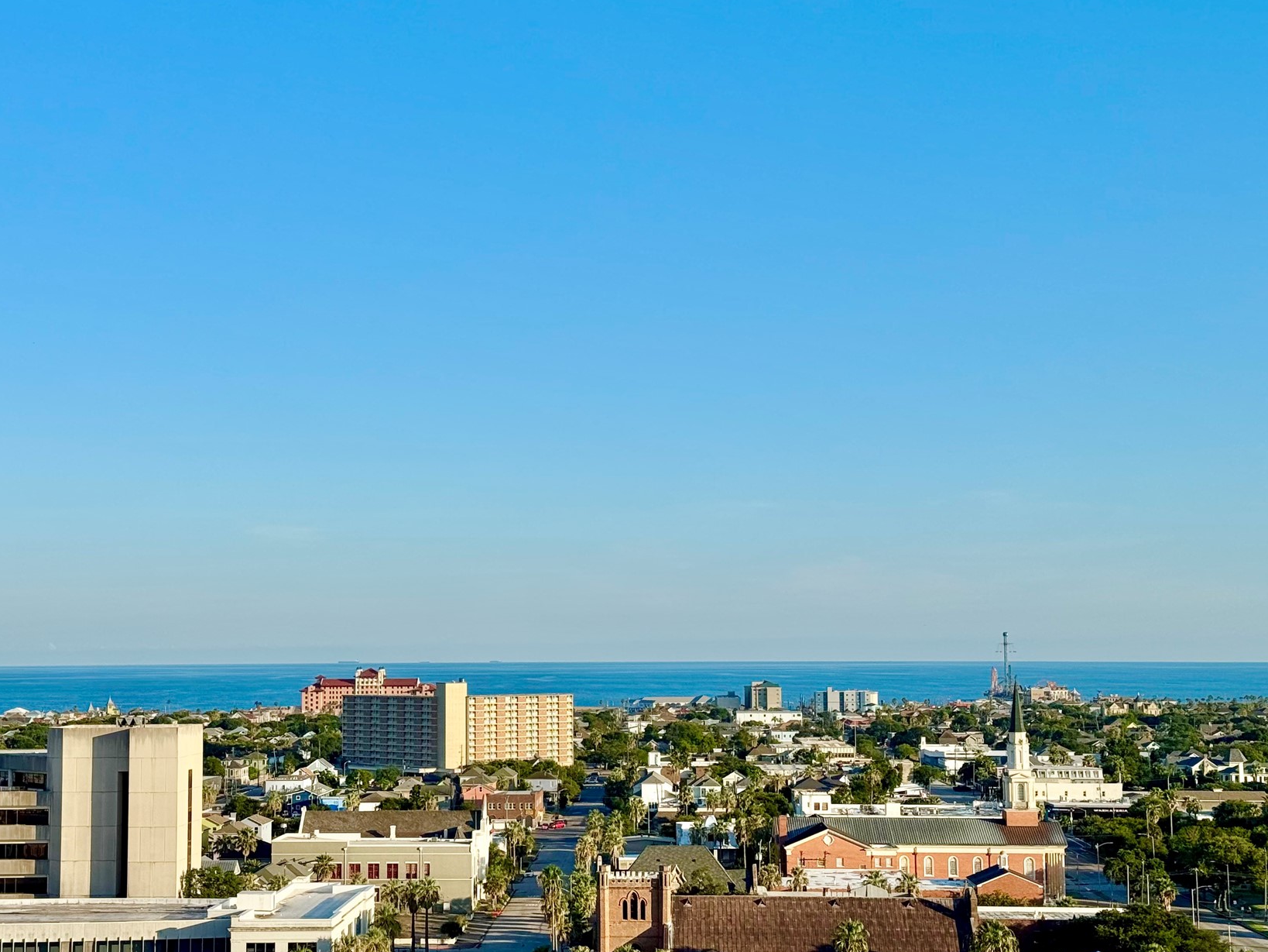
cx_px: 577
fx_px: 2198
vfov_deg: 24.4
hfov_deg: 32.2
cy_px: 490
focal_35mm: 60
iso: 64
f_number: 1.78
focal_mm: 6.76
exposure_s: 1/5376
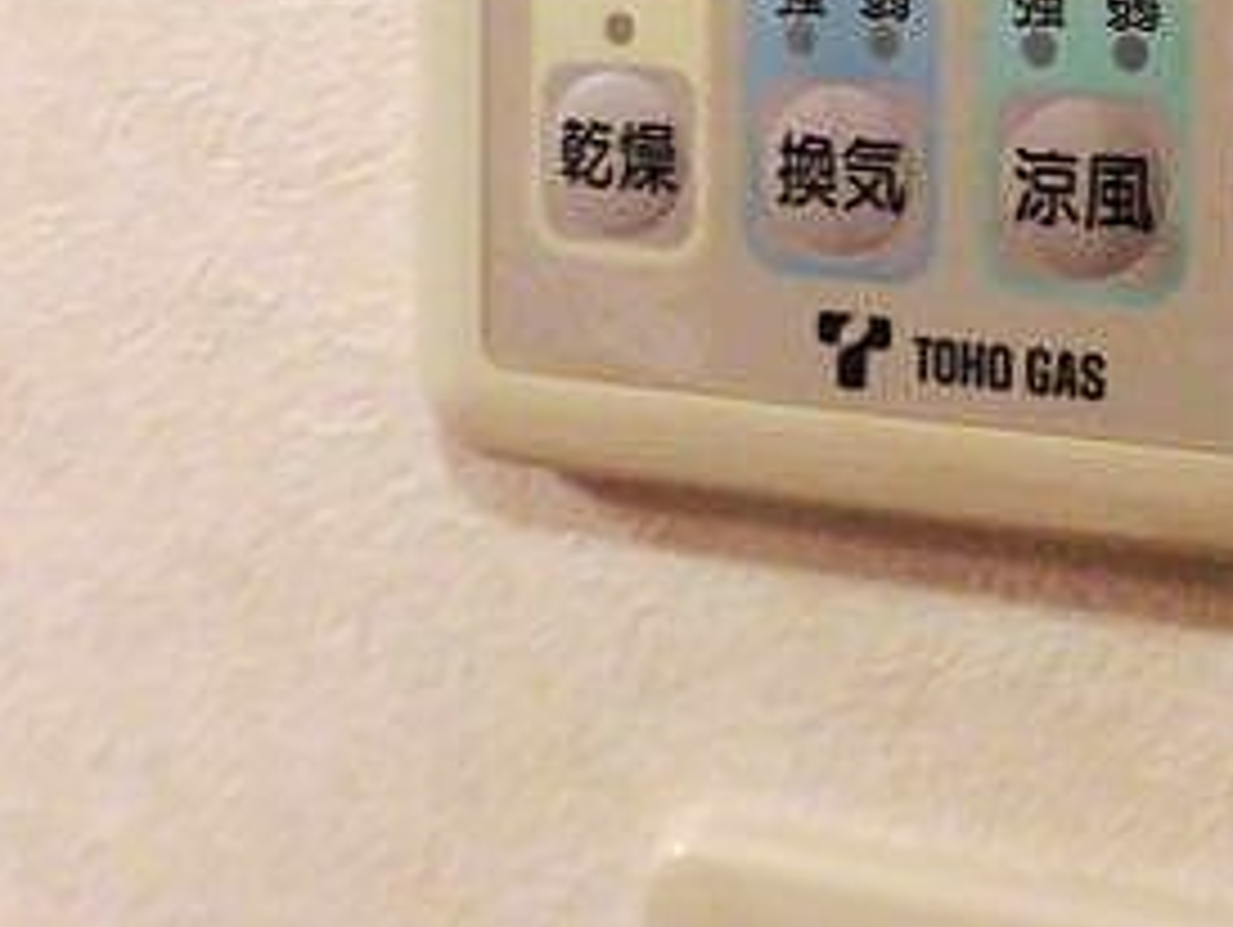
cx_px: 1179
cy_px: -140
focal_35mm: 56
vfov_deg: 24.1
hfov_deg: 32.1
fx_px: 1996
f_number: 3.1
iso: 250
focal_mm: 4.3
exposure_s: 1/40
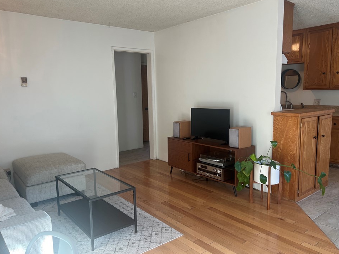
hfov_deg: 63.4
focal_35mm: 28
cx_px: 161
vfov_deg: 49.7
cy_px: 127
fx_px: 274
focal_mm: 5.7
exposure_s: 1/120
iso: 80
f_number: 1.5
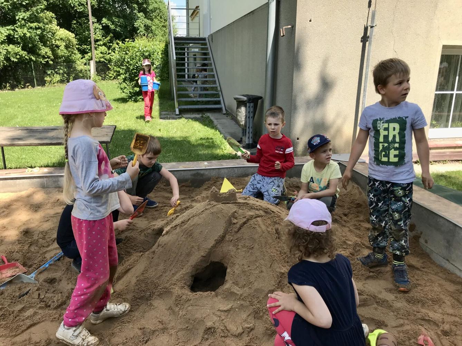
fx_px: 374
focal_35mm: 28
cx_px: 231
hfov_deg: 63.4
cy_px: 173
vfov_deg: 49.8
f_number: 1.8
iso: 20
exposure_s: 1/887
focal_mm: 3.99
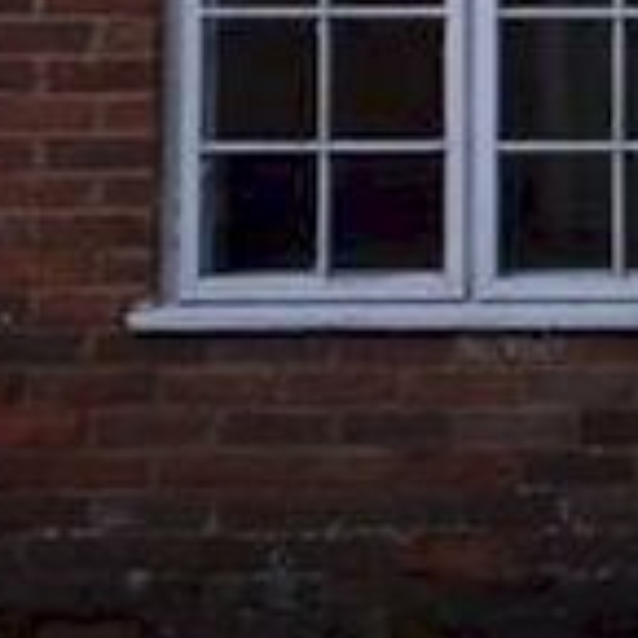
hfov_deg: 13.4
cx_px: 911
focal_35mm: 124
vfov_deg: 13.5
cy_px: -231
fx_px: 2586
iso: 25
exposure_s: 1/651
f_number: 2.2
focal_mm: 4.15
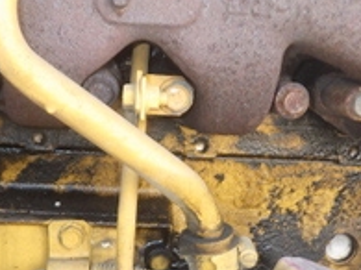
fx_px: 719
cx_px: 154
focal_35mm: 69
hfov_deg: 28.1
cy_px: 196
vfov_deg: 21.1
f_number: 3.5
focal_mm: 5
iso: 125
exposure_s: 1/50
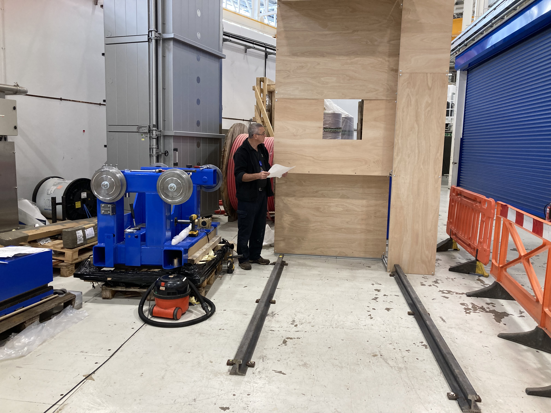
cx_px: 276
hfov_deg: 63.4
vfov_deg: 49.7
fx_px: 446
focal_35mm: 28
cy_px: 206
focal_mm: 3.99
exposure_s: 1/50
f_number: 1.8
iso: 100
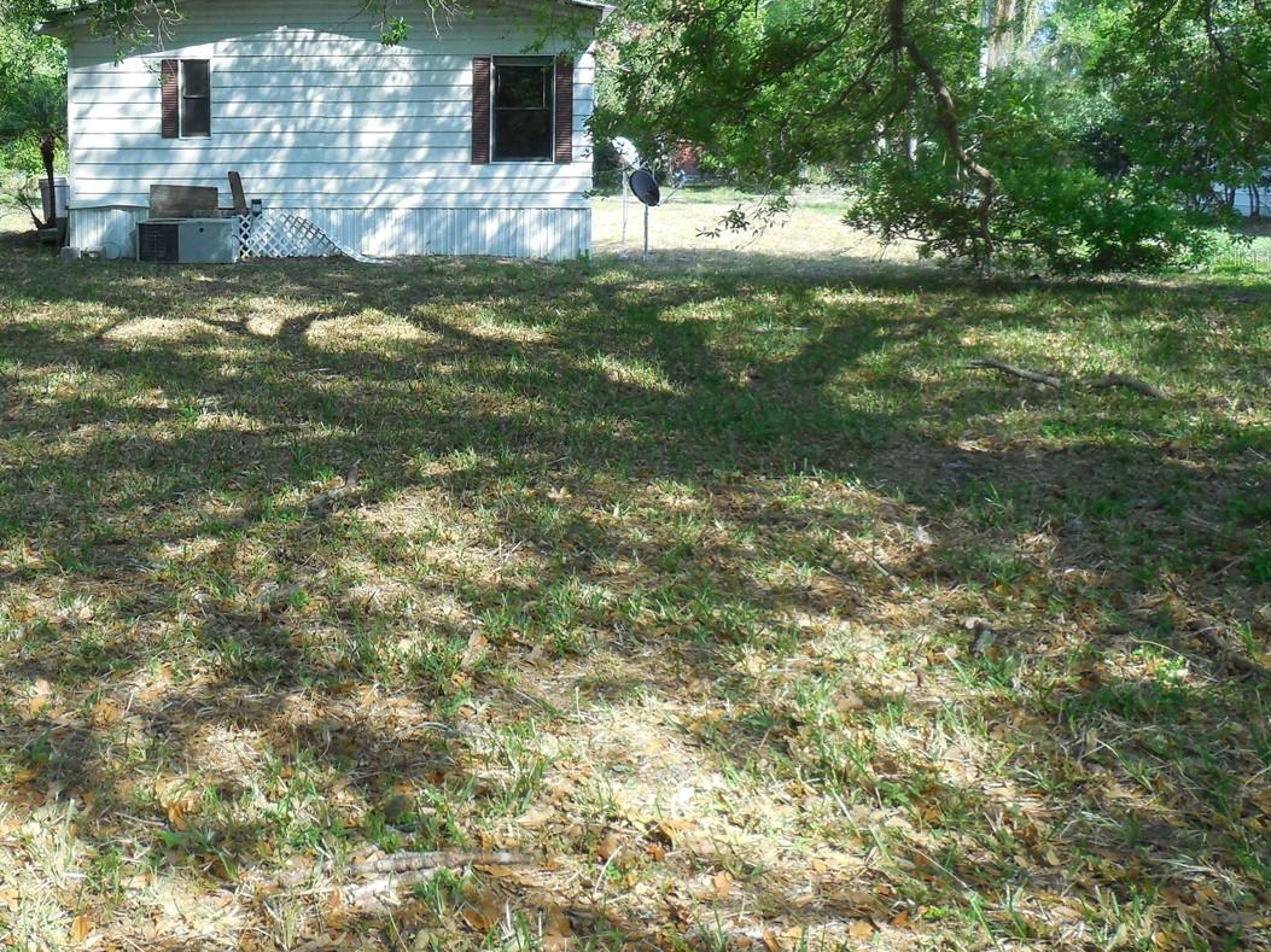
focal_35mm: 38
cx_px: 348
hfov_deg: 47.5
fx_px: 1395
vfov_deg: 36.9
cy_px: 257
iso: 125
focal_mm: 4.5
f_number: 3.1
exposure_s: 1/400
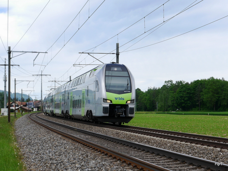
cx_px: 114
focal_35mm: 58
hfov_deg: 33.2
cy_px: 86
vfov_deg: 25.3
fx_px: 382
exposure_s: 1/320
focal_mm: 29
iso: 160
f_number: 8
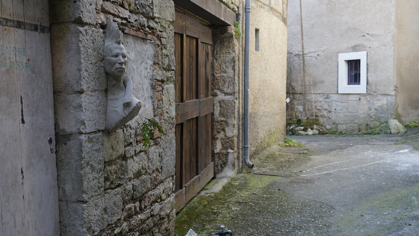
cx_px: 187
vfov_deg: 25.9
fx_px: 511
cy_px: 138
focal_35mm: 46
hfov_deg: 44.5
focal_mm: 37
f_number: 4
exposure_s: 1/160
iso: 500
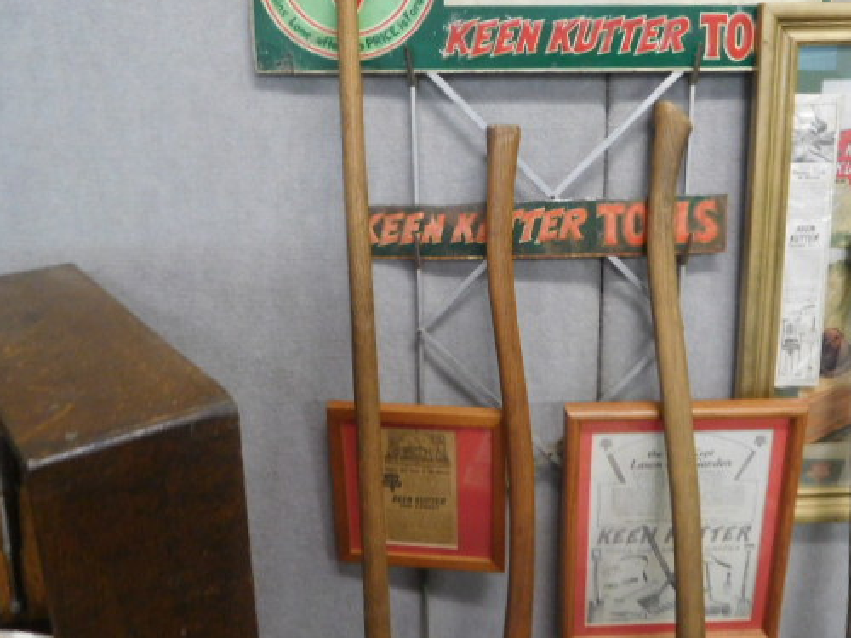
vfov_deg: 44.0
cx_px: 511
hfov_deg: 56.4
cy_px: 260
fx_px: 787
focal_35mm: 32
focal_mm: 4.5
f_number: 3.4
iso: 450
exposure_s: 1/8
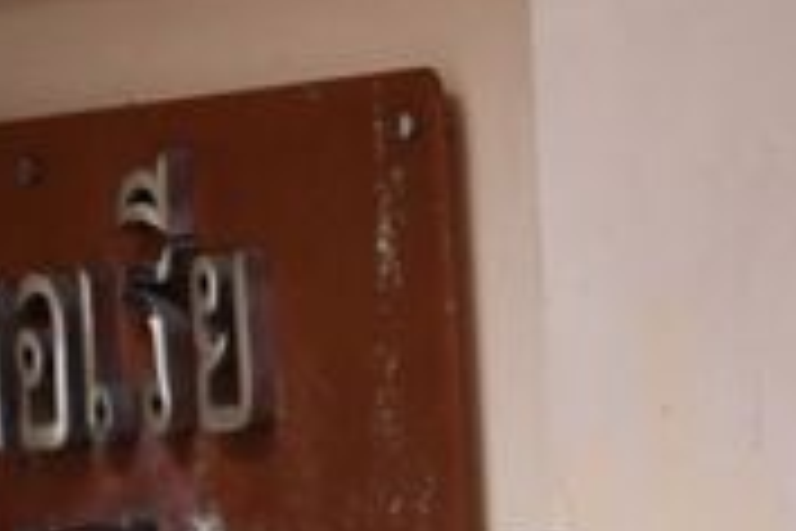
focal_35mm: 779
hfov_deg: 2.6
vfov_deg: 1.8
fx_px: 17223
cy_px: 790
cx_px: 1453
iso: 1000
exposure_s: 1/200
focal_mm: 90
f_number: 7.1
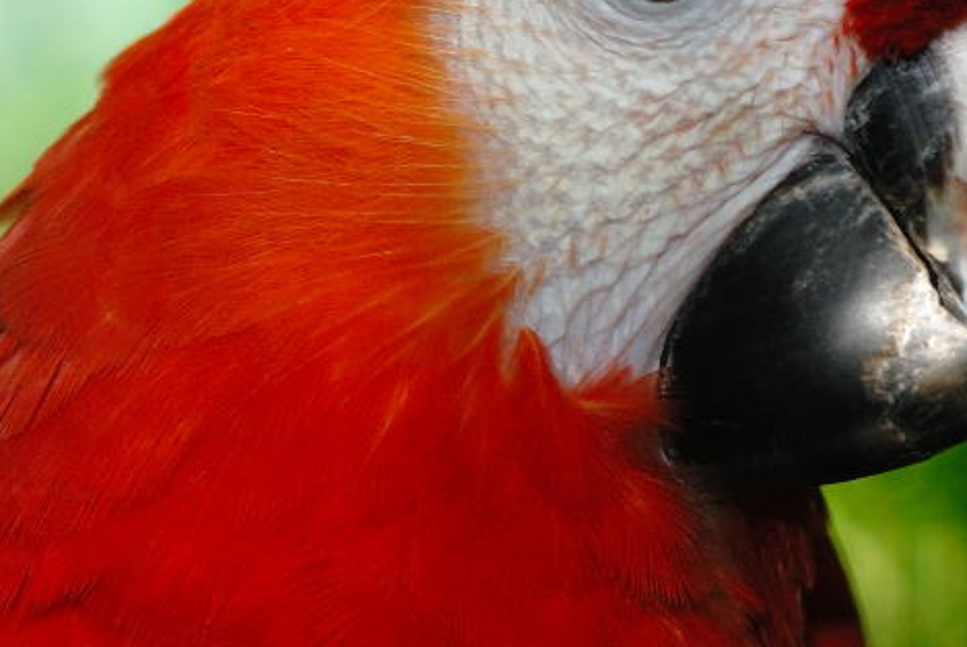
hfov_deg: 7.6
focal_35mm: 269
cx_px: 773
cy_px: 177
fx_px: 7231
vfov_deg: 5.1
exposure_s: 1/250
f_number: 9
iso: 640
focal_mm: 105
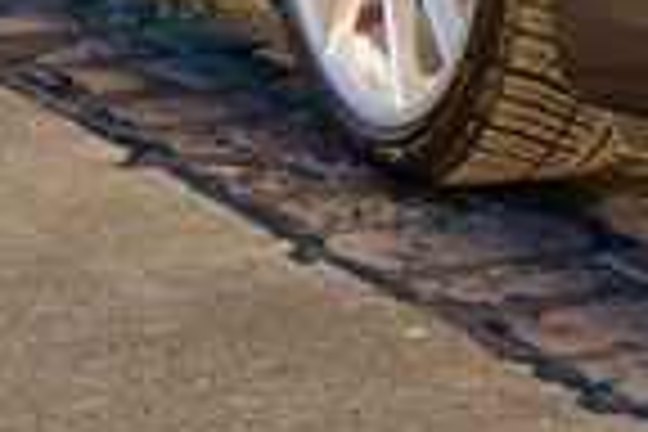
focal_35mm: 220
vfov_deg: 6.0
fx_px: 3960
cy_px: -608
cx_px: 972
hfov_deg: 9.1
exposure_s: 1/125
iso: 100
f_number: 4.5
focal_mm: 31
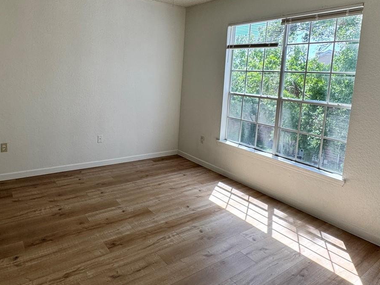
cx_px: 175
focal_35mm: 25
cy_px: 102
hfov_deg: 69.3
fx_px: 274
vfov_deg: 54.1
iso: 40
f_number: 2.2
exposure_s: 1/214
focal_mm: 2.22
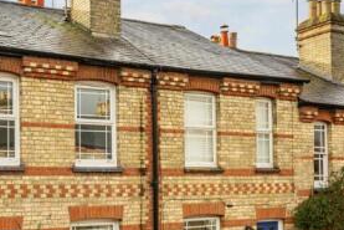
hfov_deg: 36.0
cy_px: 175
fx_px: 497
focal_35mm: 52
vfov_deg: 25.7
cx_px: 40
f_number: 5
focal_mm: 22
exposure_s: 1/100
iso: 80
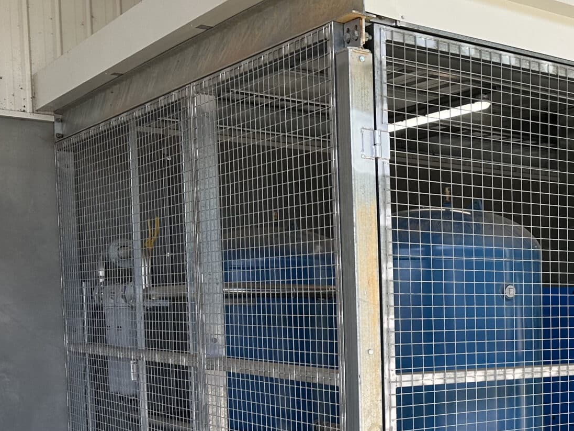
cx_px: 633
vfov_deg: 25.4
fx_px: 929
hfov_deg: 30.7
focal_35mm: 56
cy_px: 377
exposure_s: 1/756
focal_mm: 6.86
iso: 80
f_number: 1.78
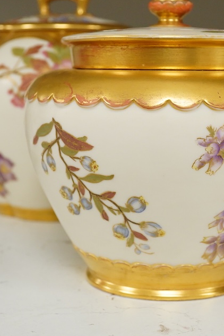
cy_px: 142
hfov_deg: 17.0
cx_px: 150
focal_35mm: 80
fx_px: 747
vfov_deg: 25.3
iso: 2500
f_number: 9
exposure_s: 1/160
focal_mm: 30
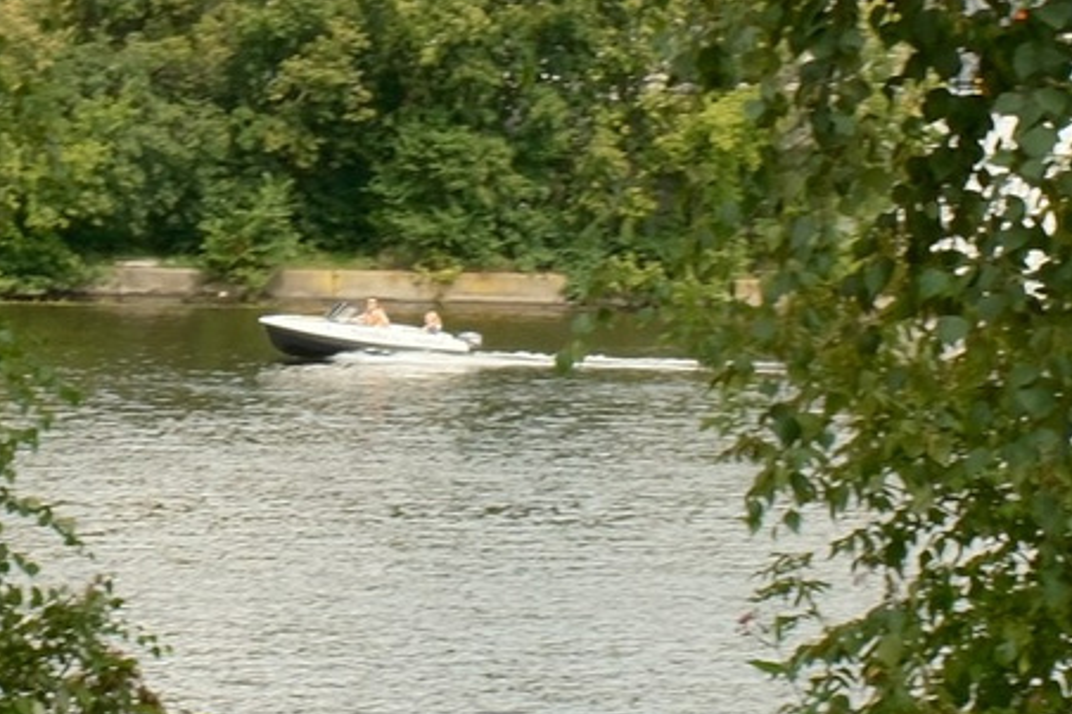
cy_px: 51
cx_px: 9
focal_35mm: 153
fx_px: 4554
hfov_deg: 13.3
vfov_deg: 8.9
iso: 320
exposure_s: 1/180
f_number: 9
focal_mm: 18
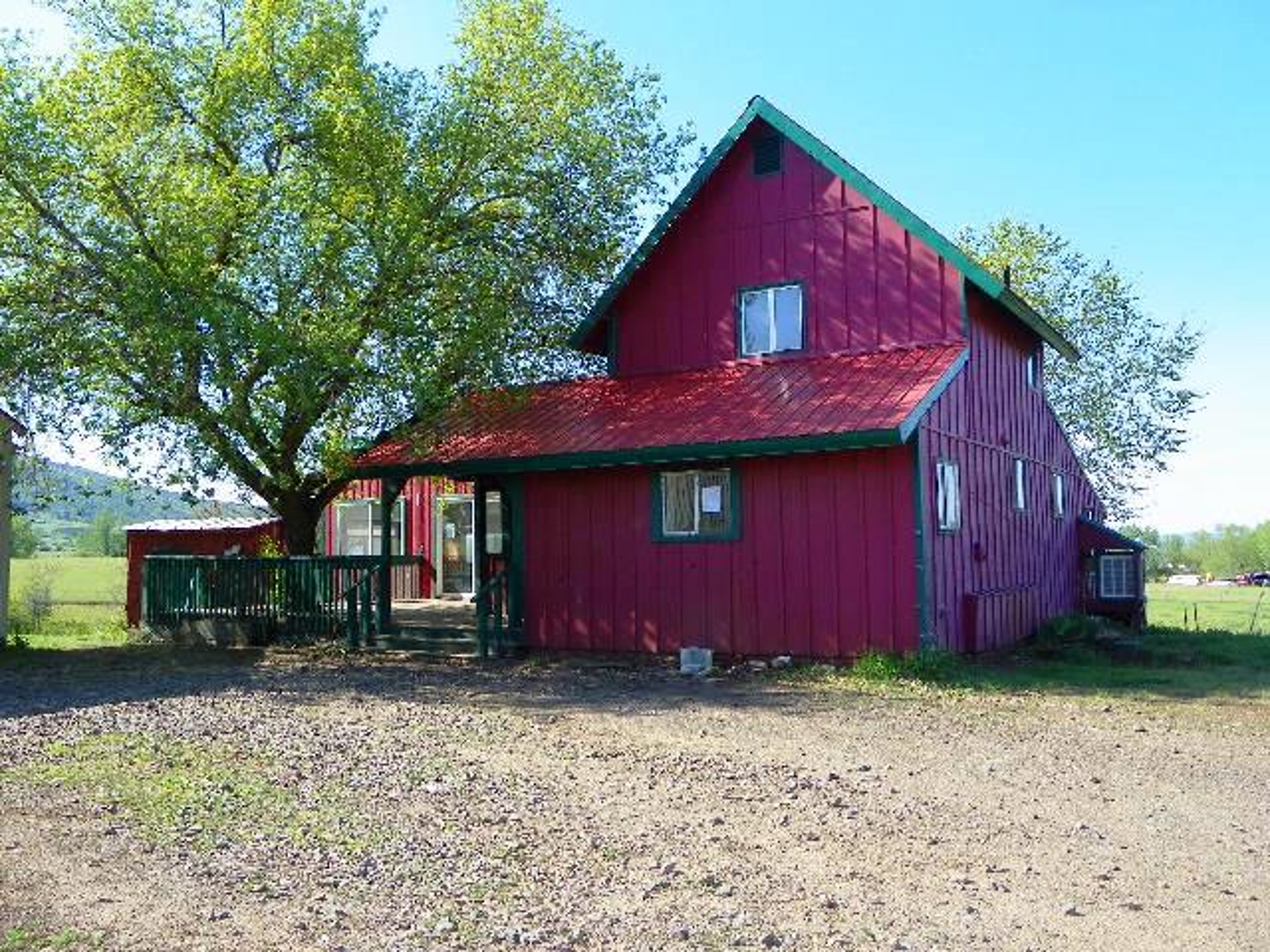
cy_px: 476
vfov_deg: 45.4
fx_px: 1137
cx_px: 635
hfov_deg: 58.4
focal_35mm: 31
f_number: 2.8
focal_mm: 5.5
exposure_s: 1/400
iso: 64
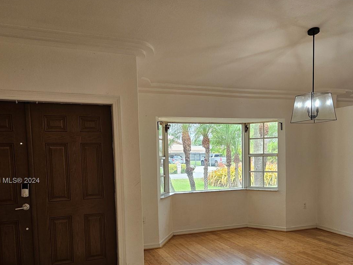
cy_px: 181
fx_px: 347
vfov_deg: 41.2
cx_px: 196
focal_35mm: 34
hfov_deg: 53.8
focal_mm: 5.4
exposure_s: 1/120
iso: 100
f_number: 1.8
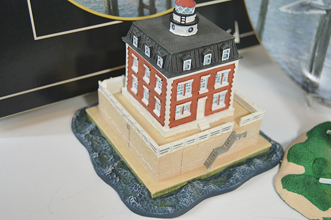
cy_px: 110
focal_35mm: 48
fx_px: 441
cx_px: 166
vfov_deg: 28.0
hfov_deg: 41.1
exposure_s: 1/60
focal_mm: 32
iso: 640
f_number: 4.5
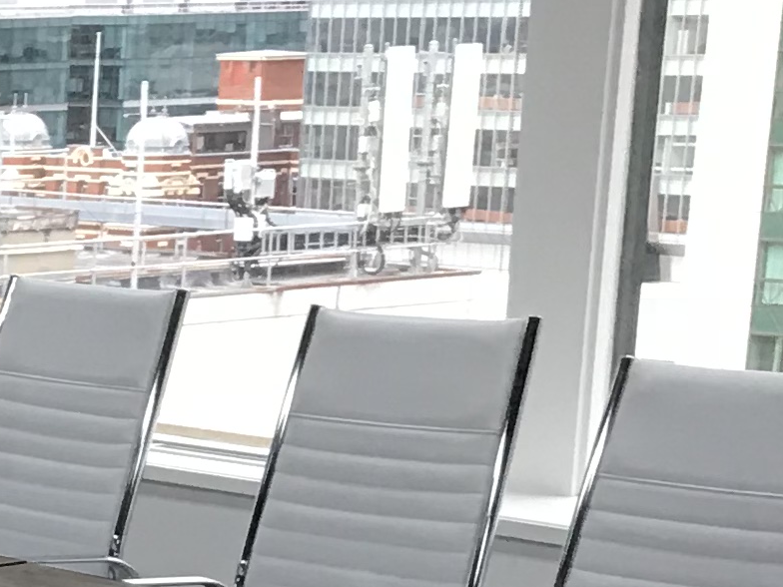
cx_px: -878
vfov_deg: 10.1
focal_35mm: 144
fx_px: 3257
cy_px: 786
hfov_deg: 11.9
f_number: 1.8
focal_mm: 3.99
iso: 32
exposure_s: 1/33
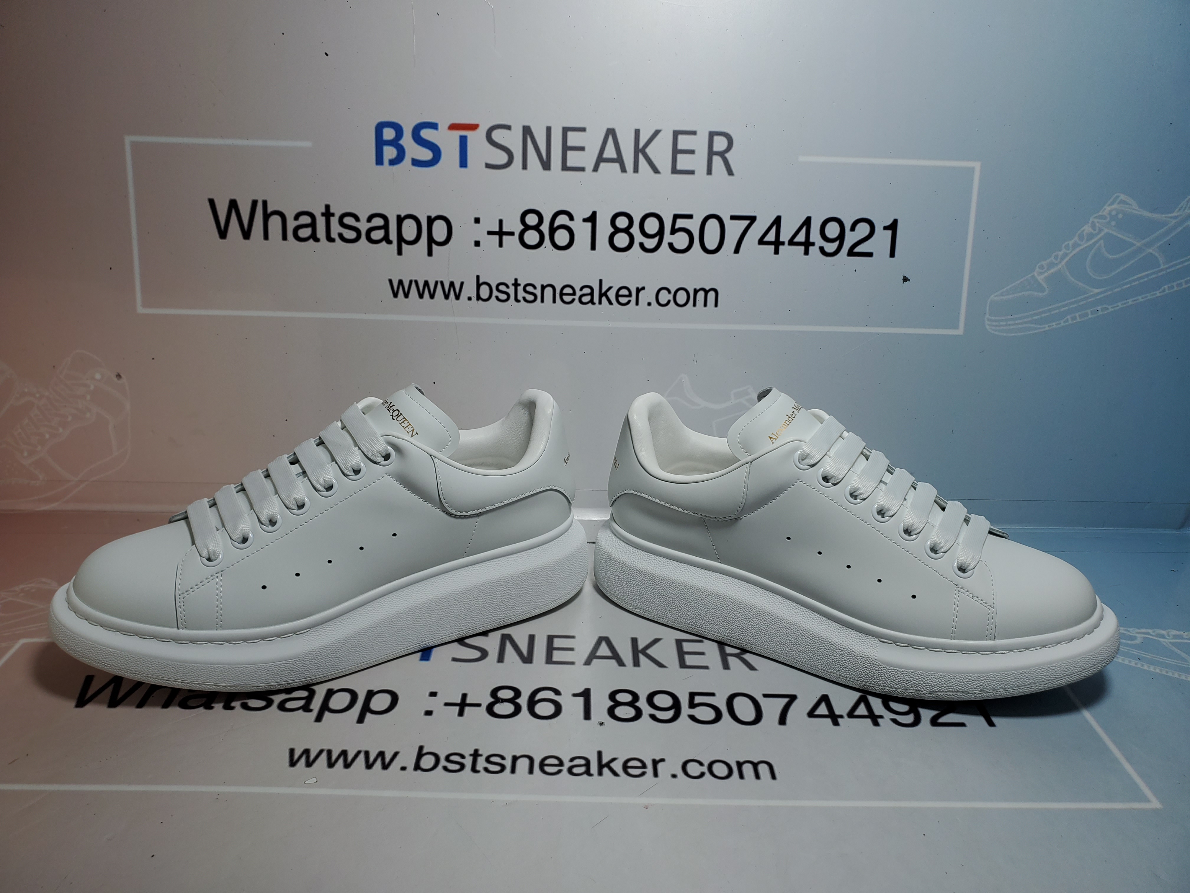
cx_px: 595
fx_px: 894
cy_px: 446
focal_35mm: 26
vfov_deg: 53.1
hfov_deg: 67.3
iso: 50
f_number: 2.4
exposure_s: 1/557
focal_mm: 4.3
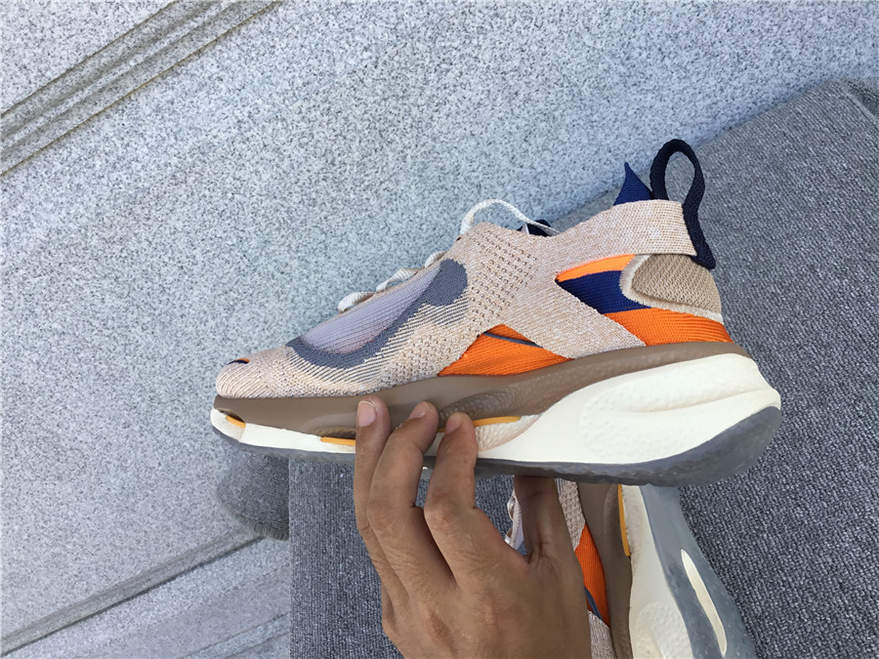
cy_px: 330
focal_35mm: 31
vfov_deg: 45.4
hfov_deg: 58.4
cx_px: 440
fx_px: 787
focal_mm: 3.3
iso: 25
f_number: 2.4
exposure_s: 1/149
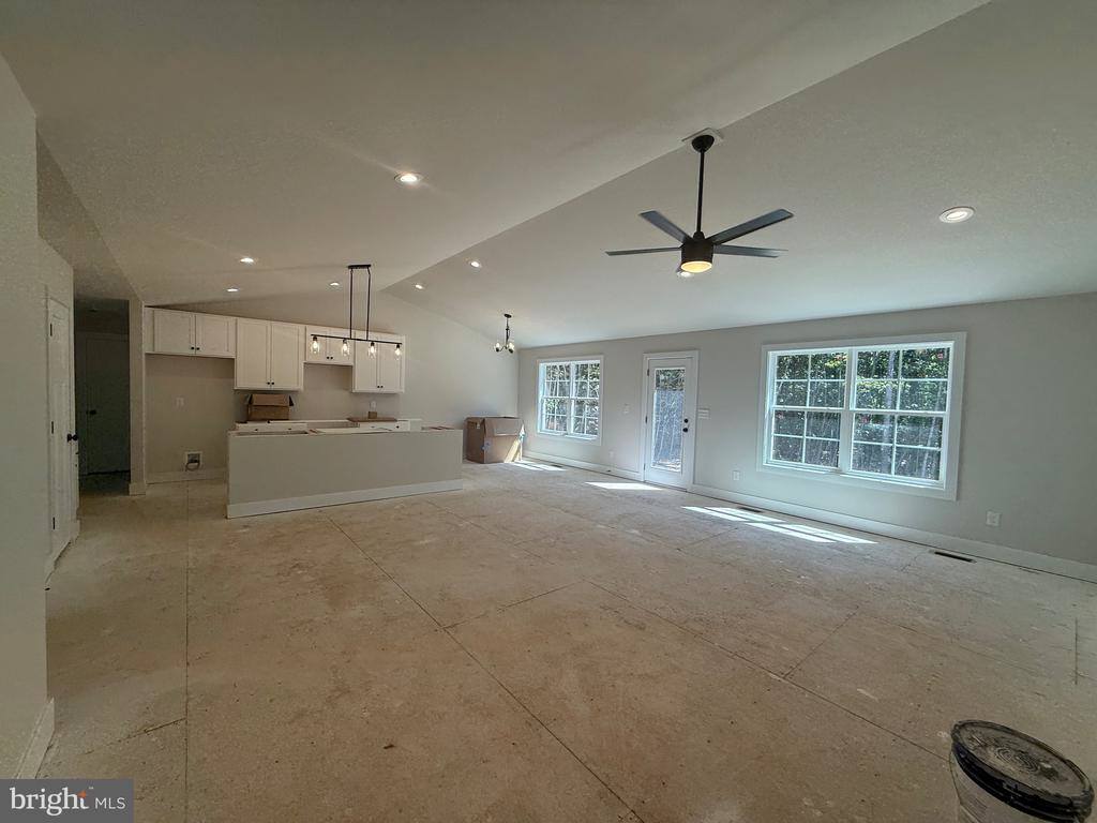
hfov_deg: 102.1
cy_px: 412
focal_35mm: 14
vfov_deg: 85.7
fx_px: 444
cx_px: 548
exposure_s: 1/237
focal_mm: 2.22
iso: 50
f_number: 2.2
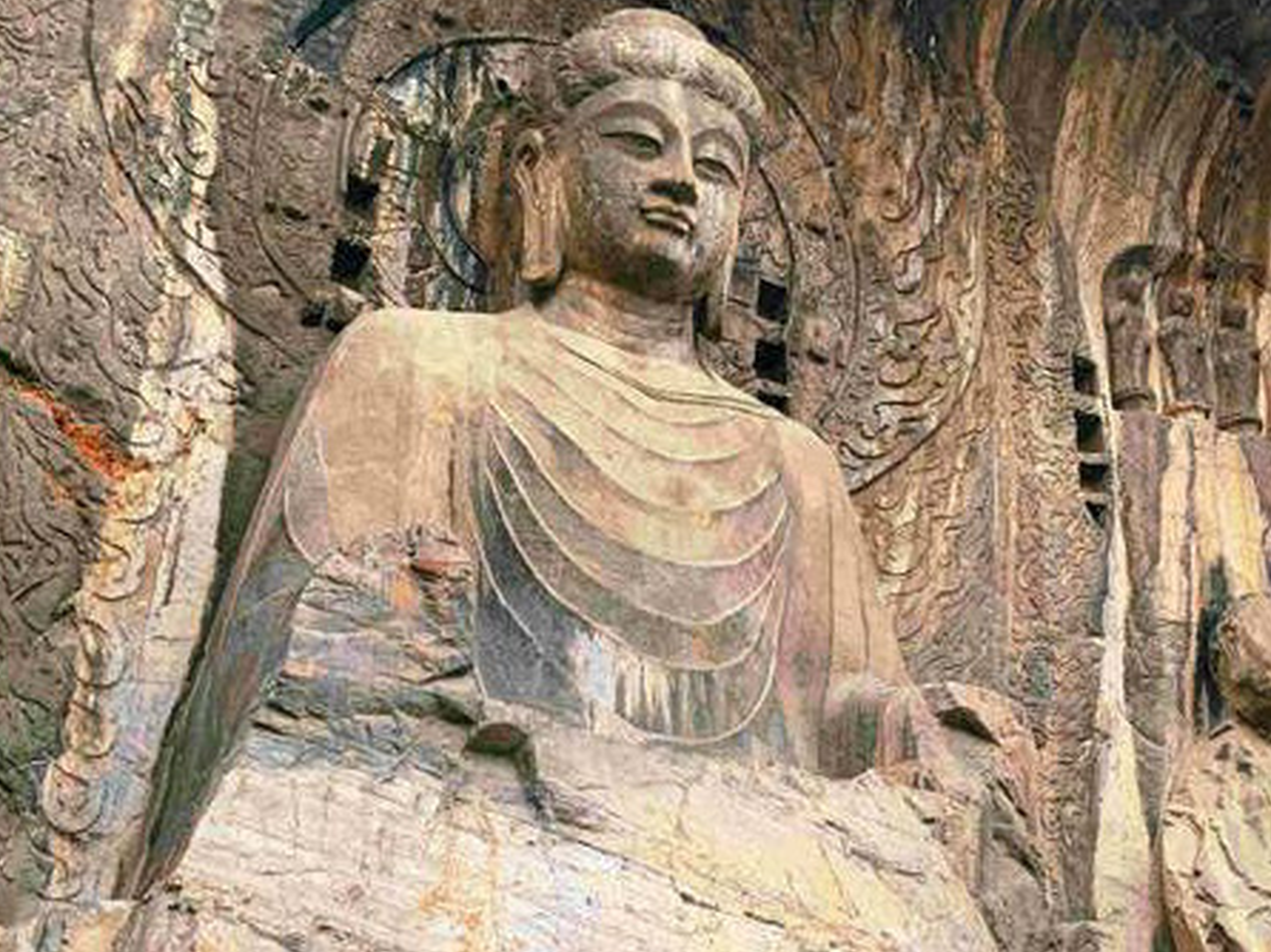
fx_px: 1651
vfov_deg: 32.1
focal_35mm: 45
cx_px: 935
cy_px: 552
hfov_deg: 41.0
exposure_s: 1/103
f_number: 1.8
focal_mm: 3
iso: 64
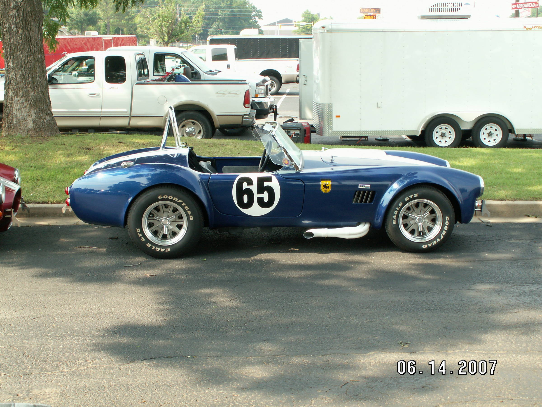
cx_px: 271
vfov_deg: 28.6
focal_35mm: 51
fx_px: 799
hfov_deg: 37.5
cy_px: 204
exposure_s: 1/50
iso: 50
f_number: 6.3
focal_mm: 8.57
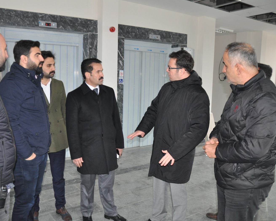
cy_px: 111
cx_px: 115
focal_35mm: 31
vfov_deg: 47.1
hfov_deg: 56.9
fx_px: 253
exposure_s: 1/60
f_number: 3.5
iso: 800
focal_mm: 18
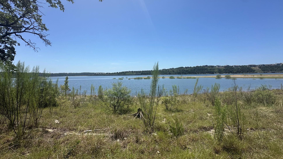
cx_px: 140
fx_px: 120
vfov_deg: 66.9
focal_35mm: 16
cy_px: 72
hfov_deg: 99.4
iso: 50
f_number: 2.2
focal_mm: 2.22
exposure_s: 1/2564
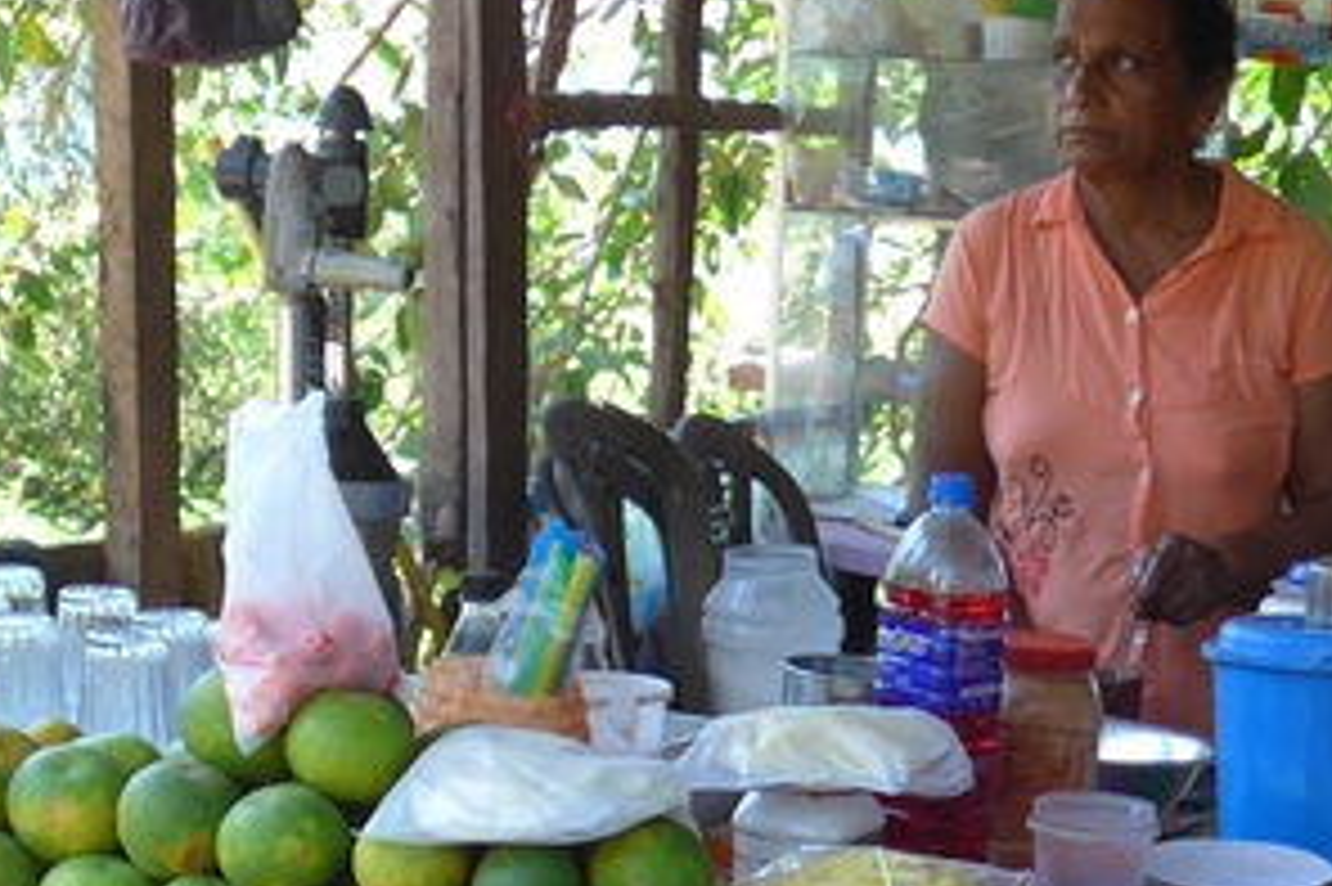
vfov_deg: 12.3
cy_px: 1583
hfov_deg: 19.9
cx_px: 963
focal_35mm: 102
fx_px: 3772
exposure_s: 1/250
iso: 200
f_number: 2.2
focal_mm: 6
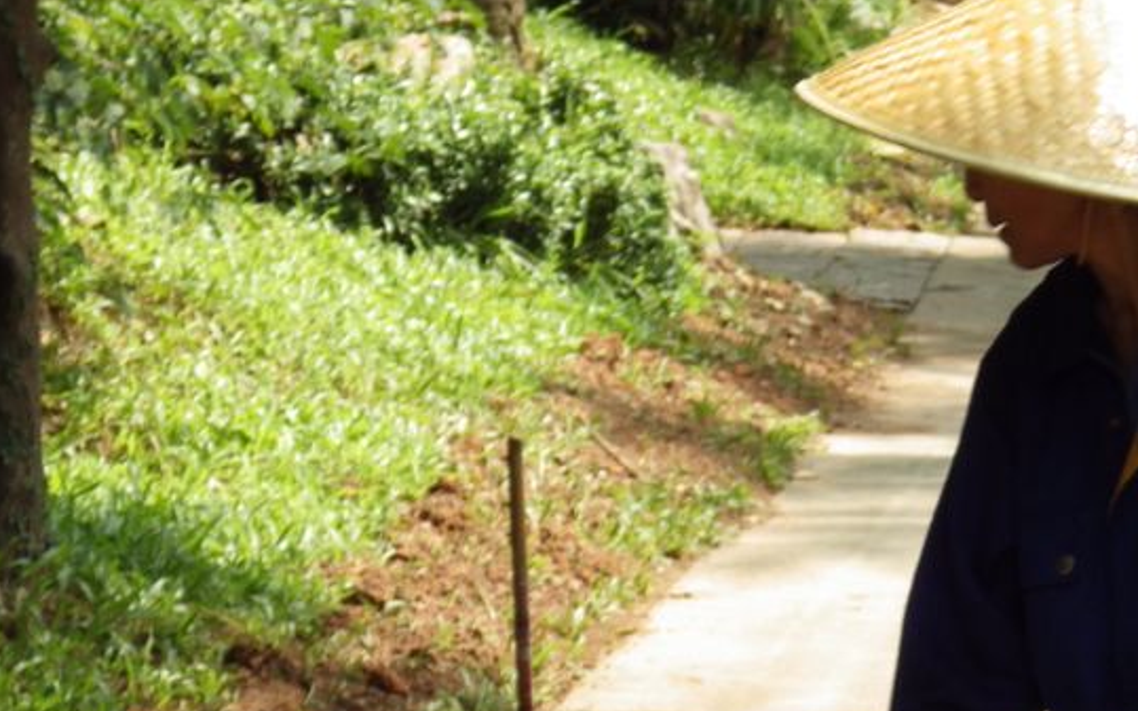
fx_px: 7537
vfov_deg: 5.4
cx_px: 954
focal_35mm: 243
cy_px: 909
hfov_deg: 8.6
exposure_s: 1/160
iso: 100
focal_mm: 18.4
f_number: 4.6
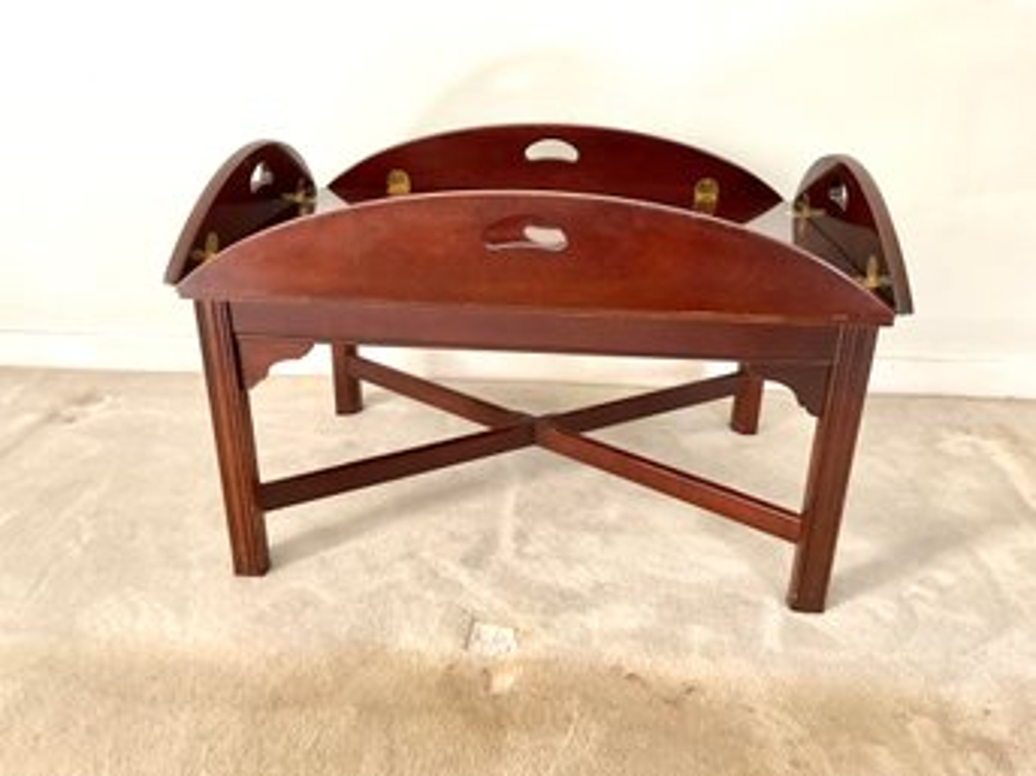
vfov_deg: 48.2
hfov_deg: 61.7
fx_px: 868
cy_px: 388
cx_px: 518
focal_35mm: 29
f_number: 1.8
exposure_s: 1/60
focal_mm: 3
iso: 125
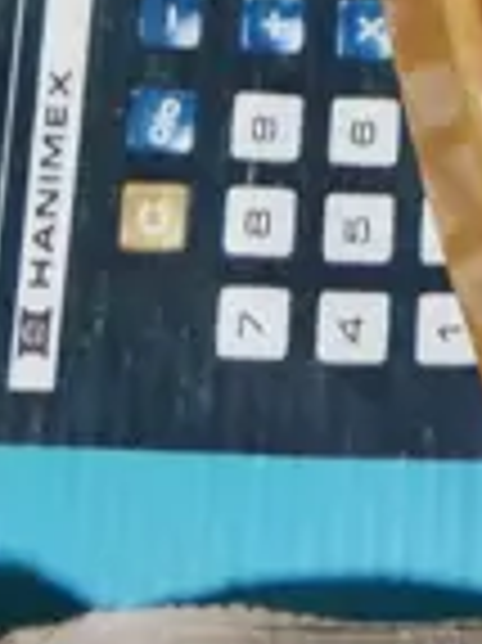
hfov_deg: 6.4
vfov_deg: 7.3
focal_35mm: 229
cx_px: 615
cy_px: -1477
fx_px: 4258
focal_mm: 16
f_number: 3.6
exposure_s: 1/60
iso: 400
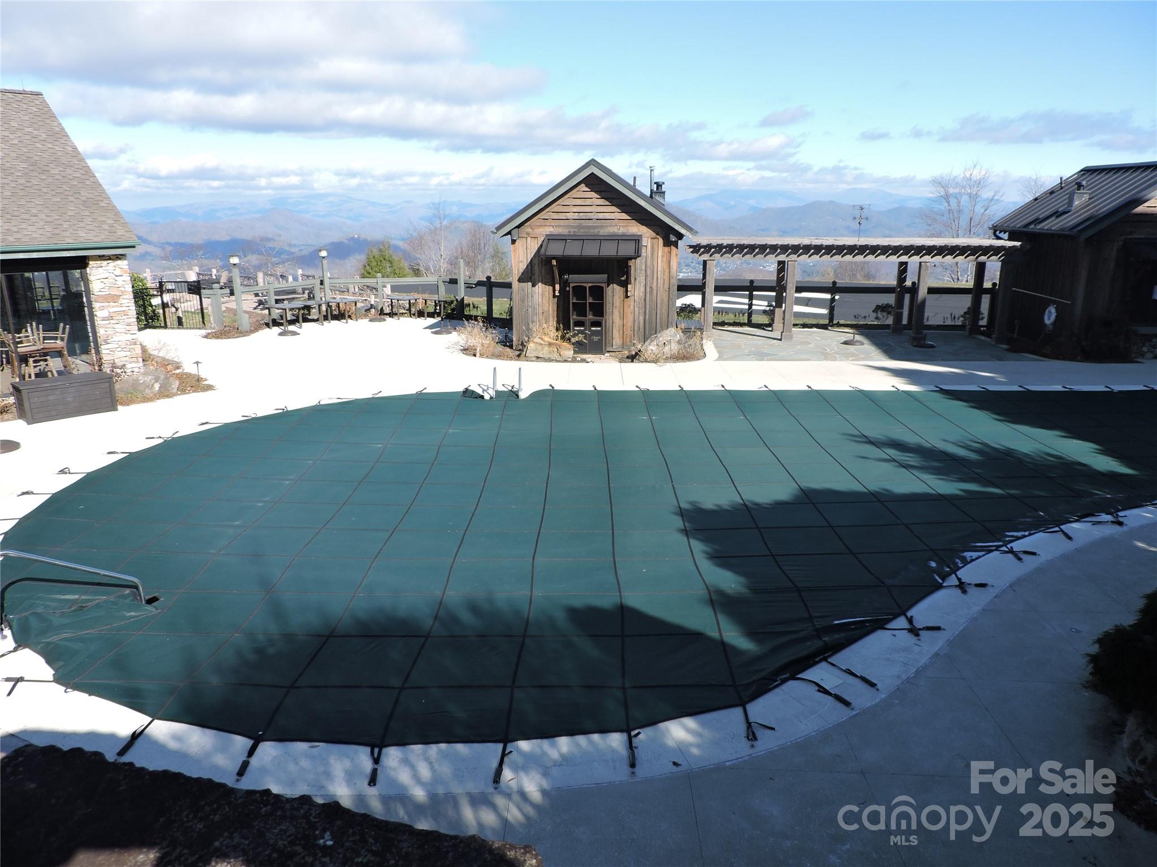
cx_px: 578
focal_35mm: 24
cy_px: 434
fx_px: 802
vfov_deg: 56.8
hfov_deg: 71.6
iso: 100
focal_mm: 4.3
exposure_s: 1/800
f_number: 3
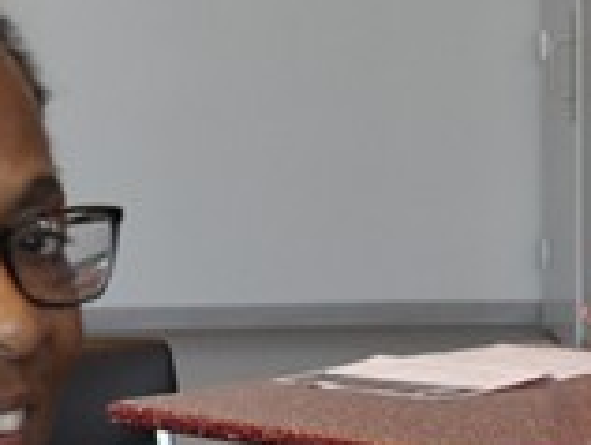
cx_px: 756
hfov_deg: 10.1
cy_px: 883
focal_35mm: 191
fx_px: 3266
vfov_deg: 7.5
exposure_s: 1/60
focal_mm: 21
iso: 400
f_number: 5
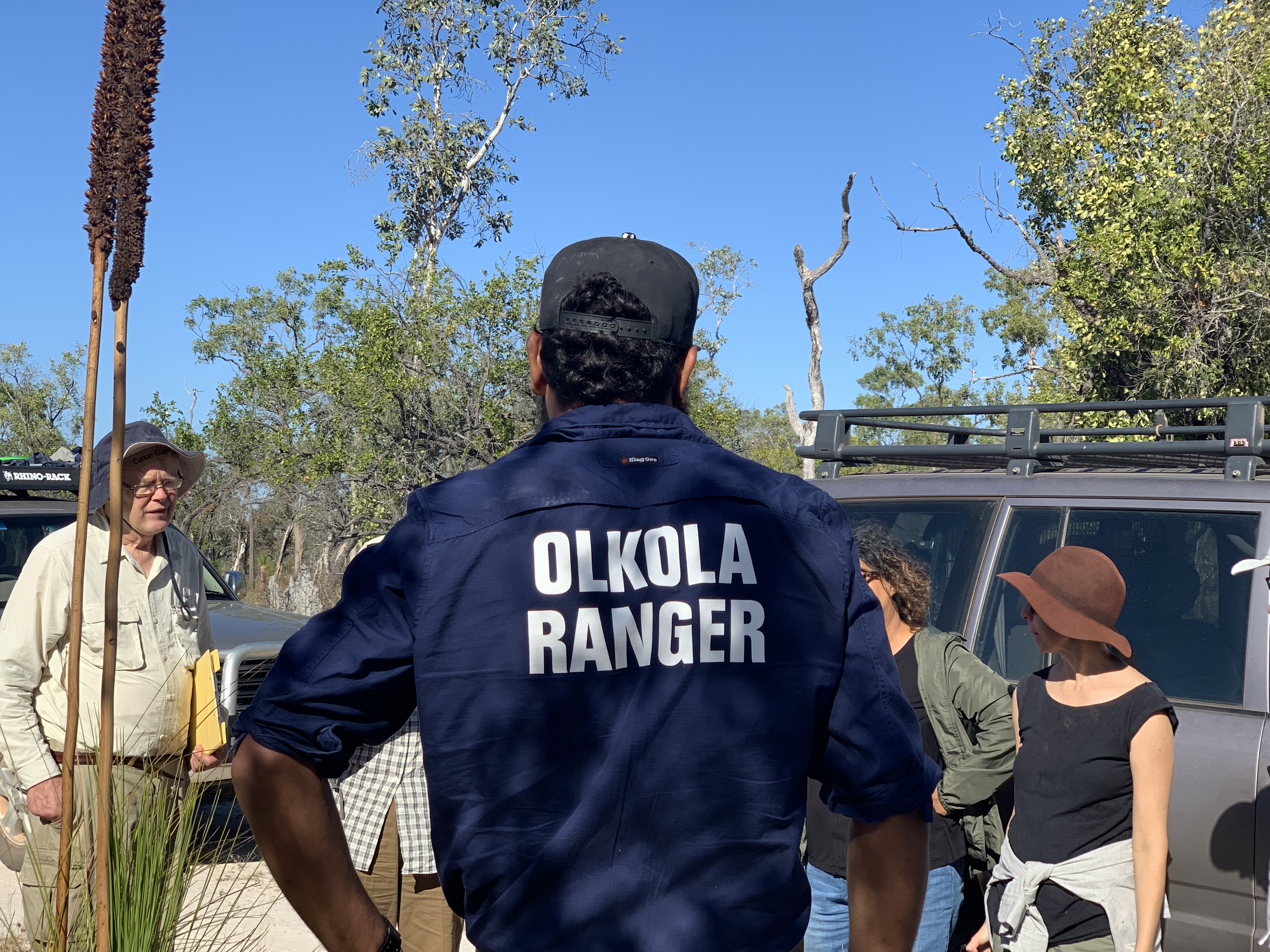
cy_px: 476
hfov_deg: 36.8
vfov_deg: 28.0
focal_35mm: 52
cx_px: 635
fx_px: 1908
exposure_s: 1/786
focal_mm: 6
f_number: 2.4
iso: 16
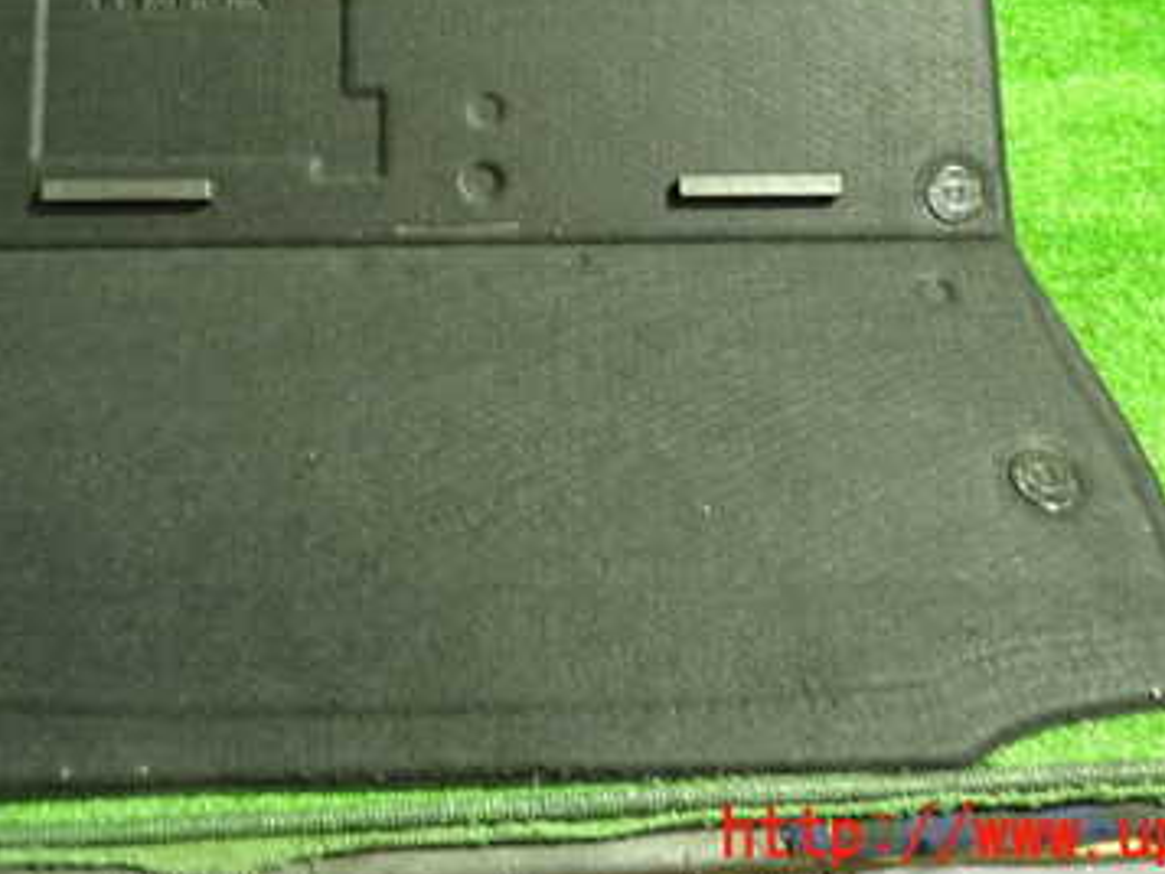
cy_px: 143
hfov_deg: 44.6
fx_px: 1414
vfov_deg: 33.1
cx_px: 480
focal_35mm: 42
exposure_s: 1/30
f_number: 2
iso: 800
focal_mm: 4.5
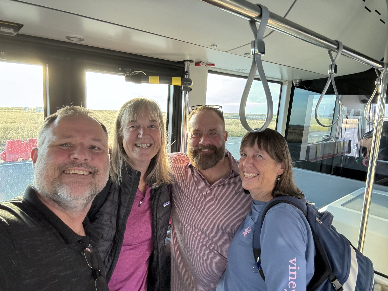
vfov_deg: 58.9
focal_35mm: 23
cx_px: 194
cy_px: 146
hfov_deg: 73.9
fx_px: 258
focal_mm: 2.69
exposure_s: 1/57
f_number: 1.9
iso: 320
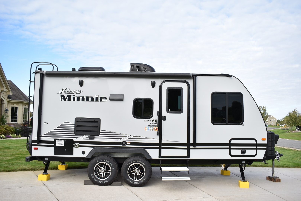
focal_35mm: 30
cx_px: 150
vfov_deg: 43.6
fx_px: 251
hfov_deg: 61.9
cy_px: 100
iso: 100
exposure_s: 1/200
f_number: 5.6
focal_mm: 20
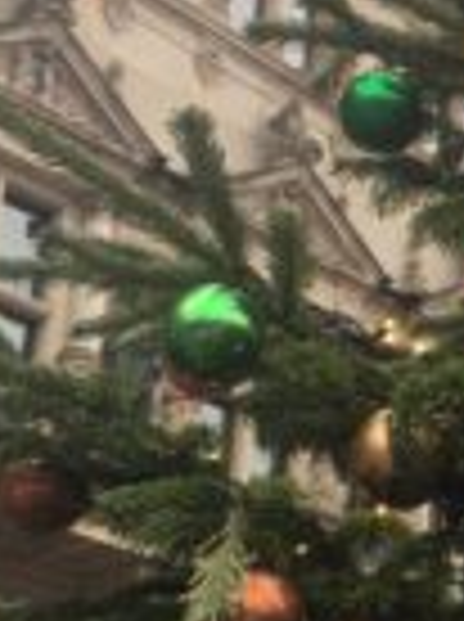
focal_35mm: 101
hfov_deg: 14.0
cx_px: 626
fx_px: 1811
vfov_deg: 19.5
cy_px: 351
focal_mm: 4.15
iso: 40
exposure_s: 1/100
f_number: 2.2
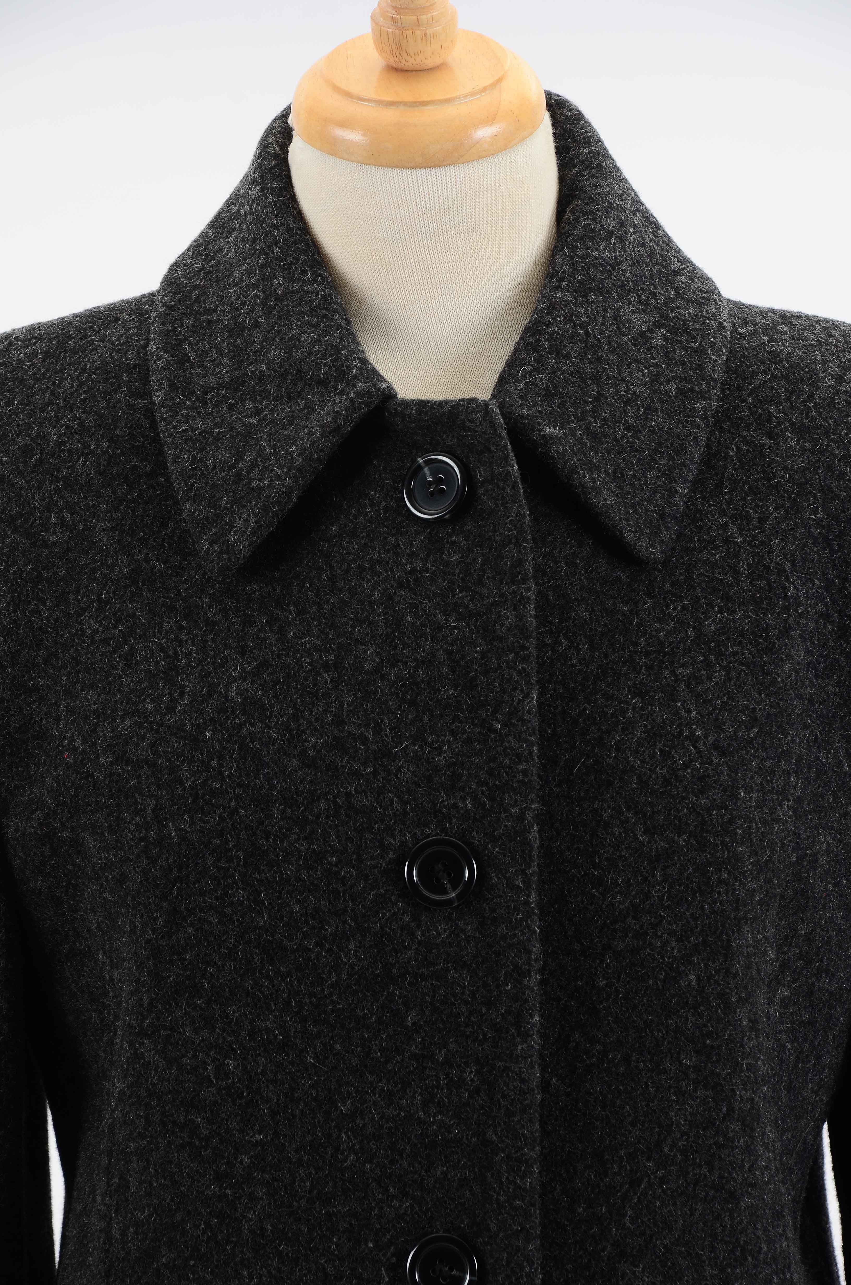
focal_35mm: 158
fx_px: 5610
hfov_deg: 8.7
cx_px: 426
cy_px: 642
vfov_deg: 13.1
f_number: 8
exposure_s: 1/80
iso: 160
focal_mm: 105
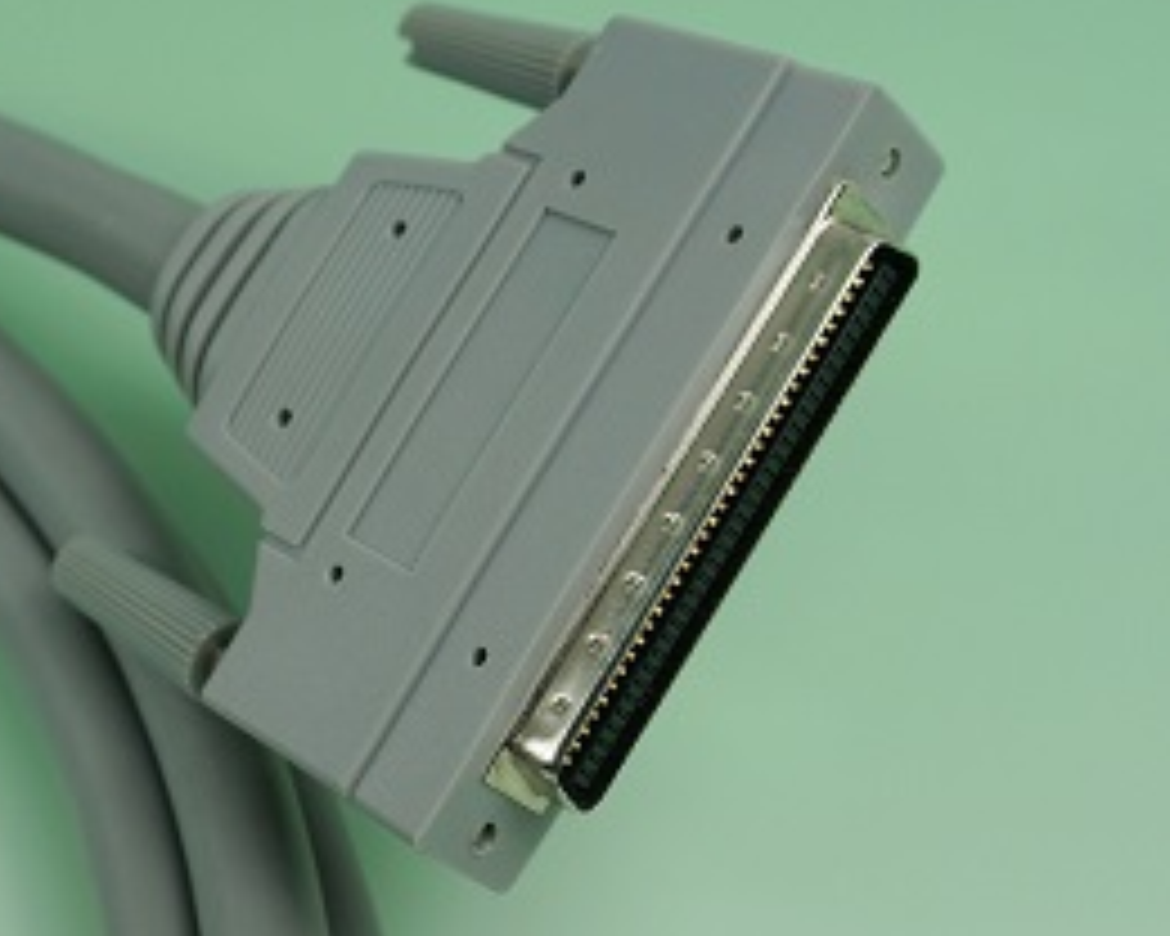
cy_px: 576
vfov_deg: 22.4
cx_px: 202
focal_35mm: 68
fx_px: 2357
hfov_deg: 27.2
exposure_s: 1/125
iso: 100
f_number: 5.6
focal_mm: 21
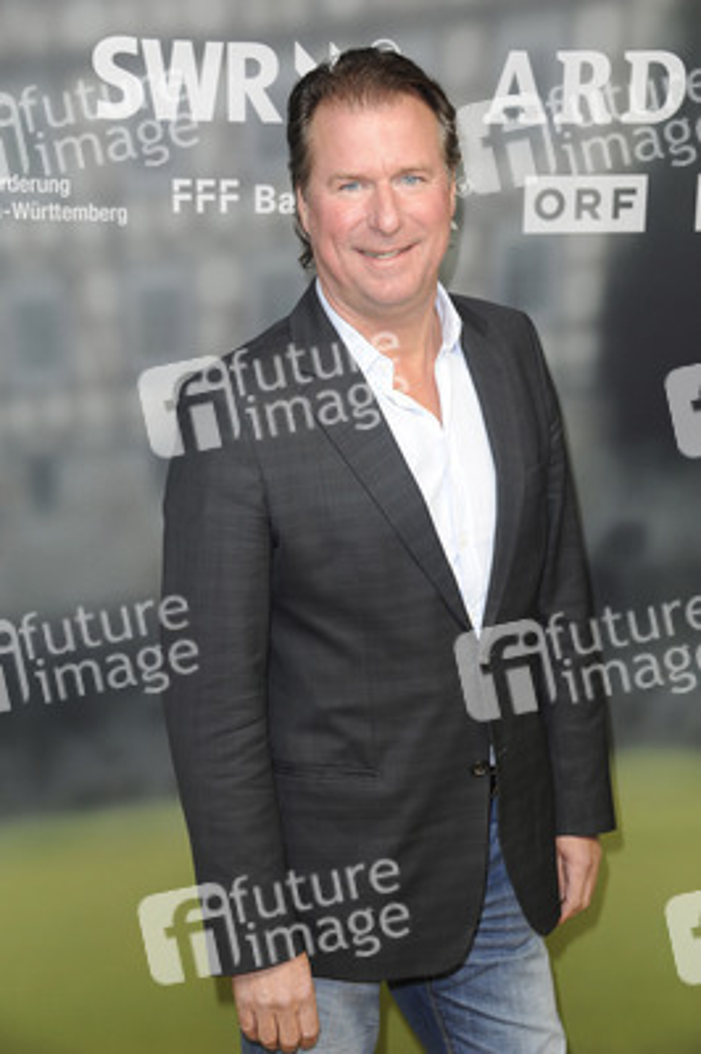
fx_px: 2106
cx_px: 350
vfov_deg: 28.1
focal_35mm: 72
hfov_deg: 18.9
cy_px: 527
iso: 640
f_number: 5.6
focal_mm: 72
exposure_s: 1/200
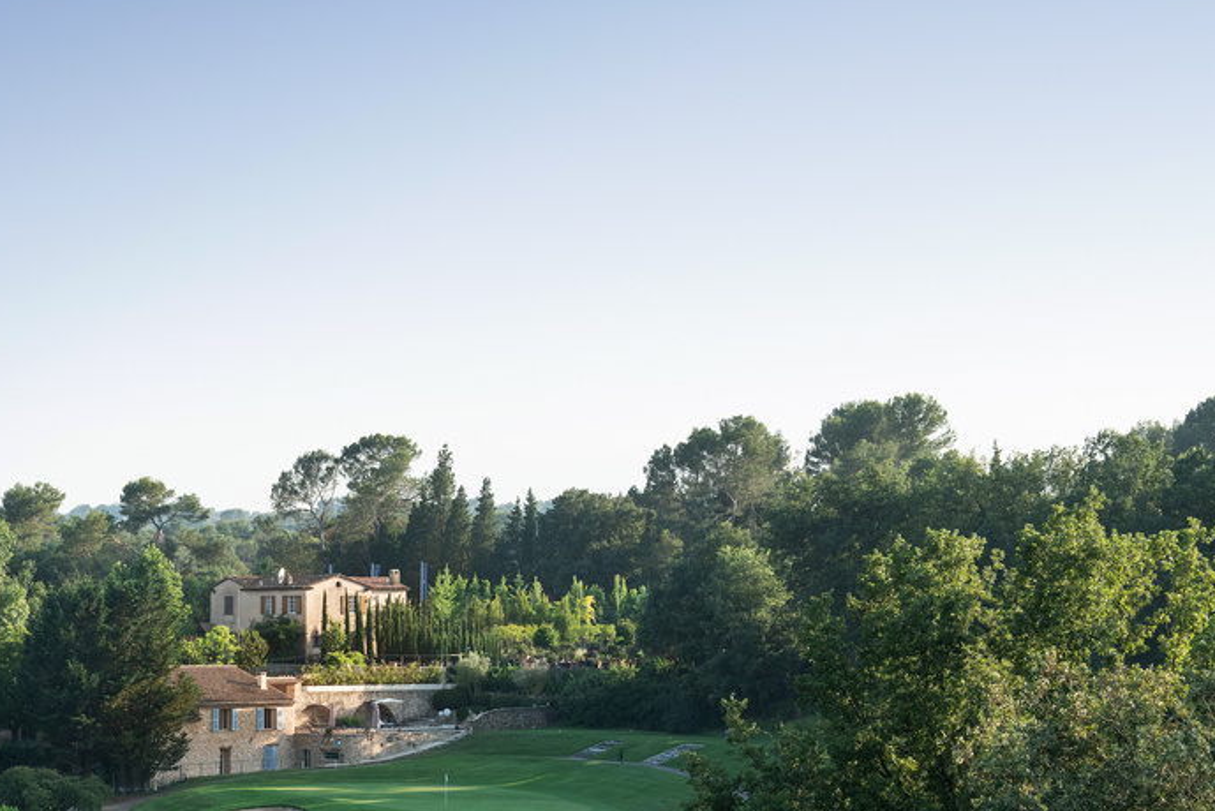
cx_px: 74
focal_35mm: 101
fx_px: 3410
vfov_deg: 13.4
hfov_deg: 19.7
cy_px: 761
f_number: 9
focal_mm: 48
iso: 320
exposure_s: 1/200
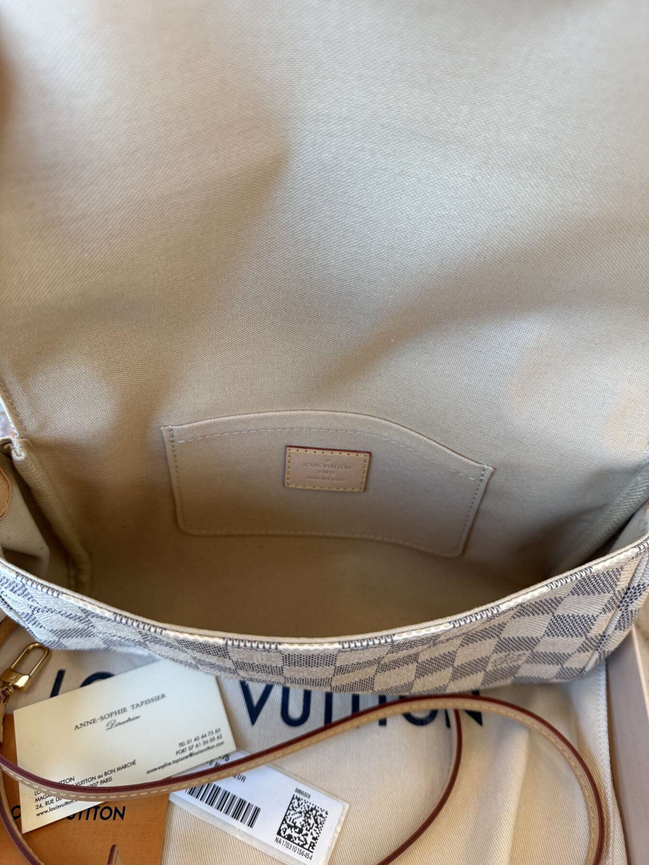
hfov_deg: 56.8
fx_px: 600
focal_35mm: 24
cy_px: 432
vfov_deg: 71.6
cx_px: 324
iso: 125
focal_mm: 6.76
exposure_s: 1/100
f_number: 1.78
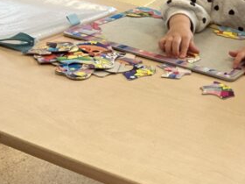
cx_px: 273
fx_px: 602
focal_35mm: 85
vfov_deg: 17.2
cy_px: 32
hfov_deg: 21.7
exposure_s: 1/60
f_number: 2.4
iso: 64
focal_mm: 3.3
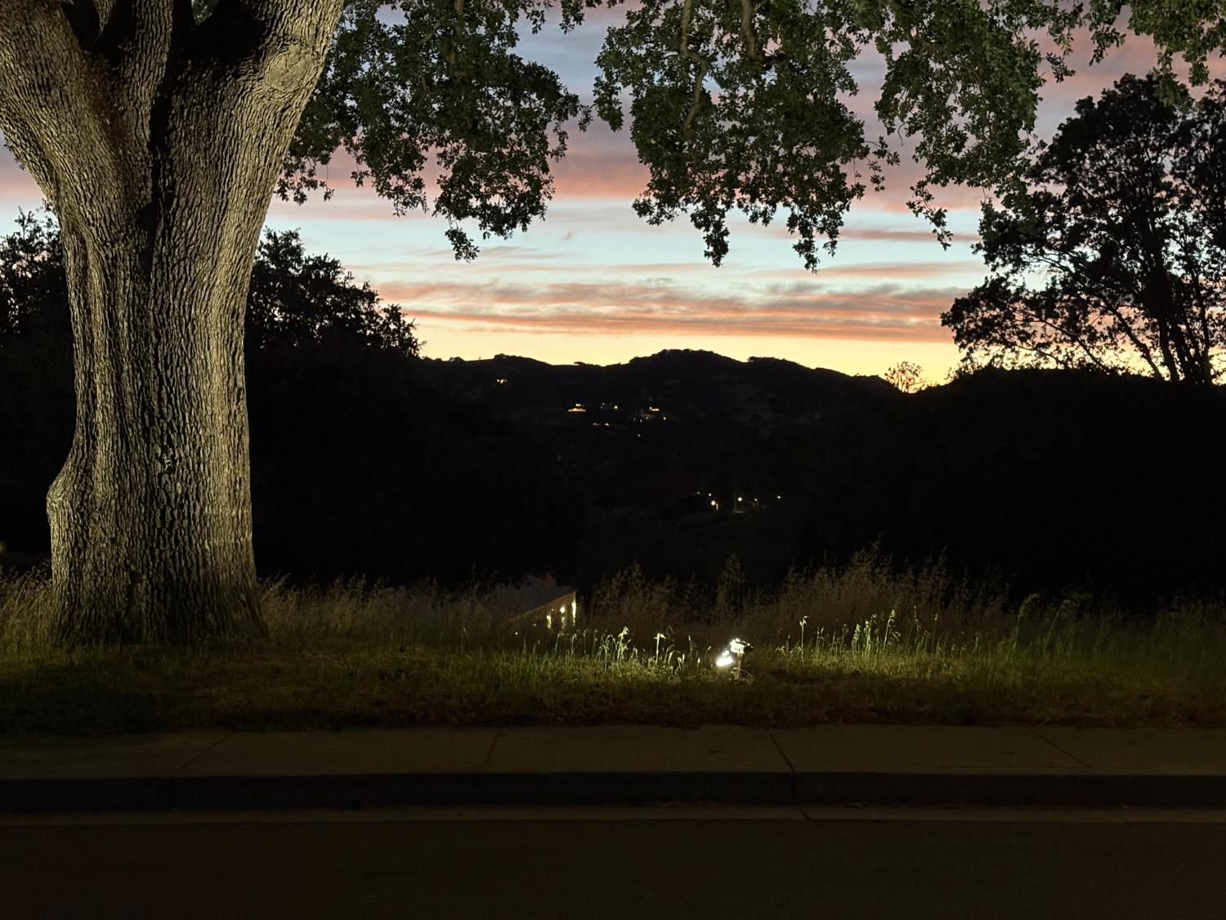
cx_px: 613
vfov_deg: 28.0
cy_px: 460
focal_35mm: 52
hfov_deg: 36.8
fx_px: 1842
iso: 320
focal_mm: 5.96
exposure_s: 1/24
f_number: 1.6
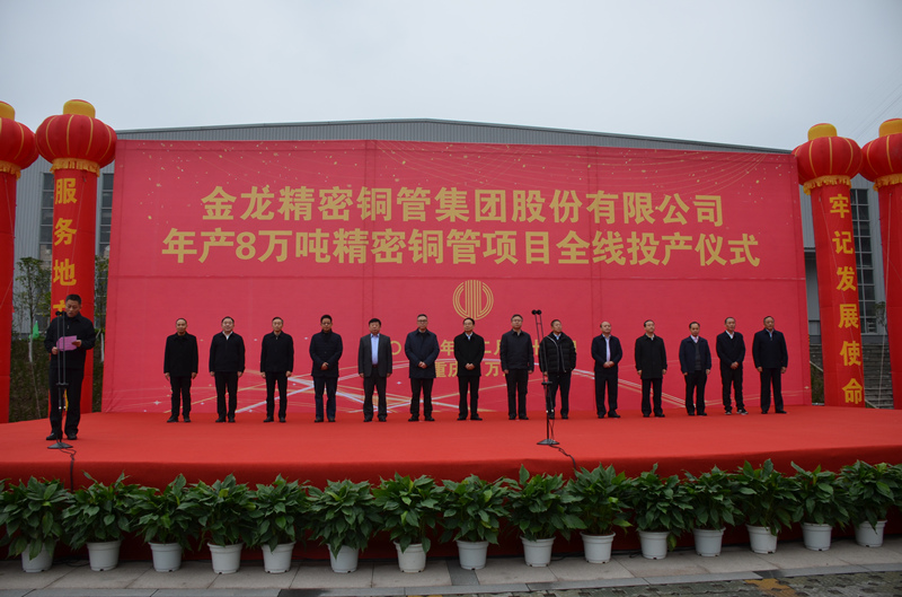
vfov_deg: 47.7
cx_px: 451
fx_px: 675
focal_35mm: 27
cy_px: 298
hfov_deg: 67.5
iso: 200
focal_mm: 18
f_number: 5
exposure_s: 1/100
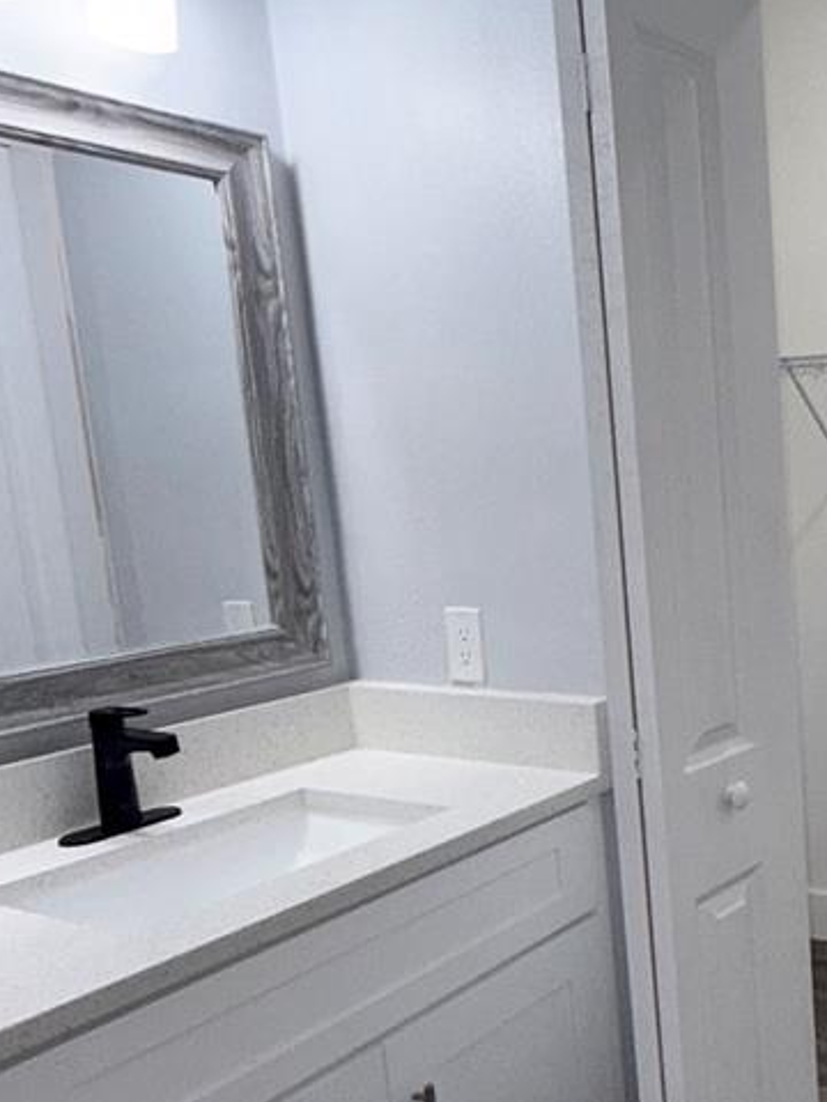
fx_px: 1115
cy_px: 622
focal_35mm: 35
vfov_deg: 52.5
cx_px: 923
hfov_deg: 34.7
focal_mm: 2.22
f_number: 2.2
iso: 80
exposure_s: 1/122
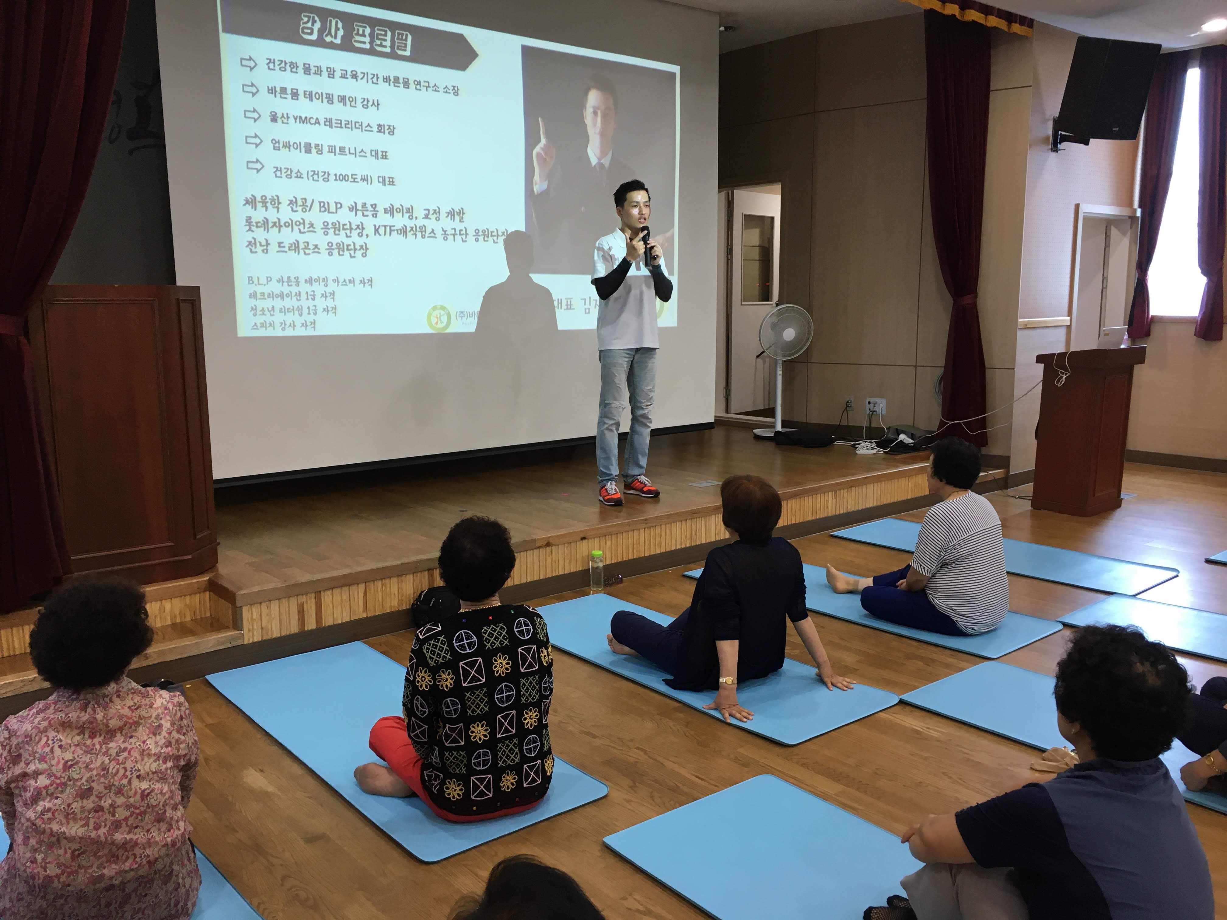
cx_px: 614
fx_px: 1028
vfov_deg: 48.2
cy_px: 460
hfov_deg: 61.7
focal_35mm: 29
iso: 50
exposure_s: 1/30
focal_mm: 4.15
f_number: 2.2
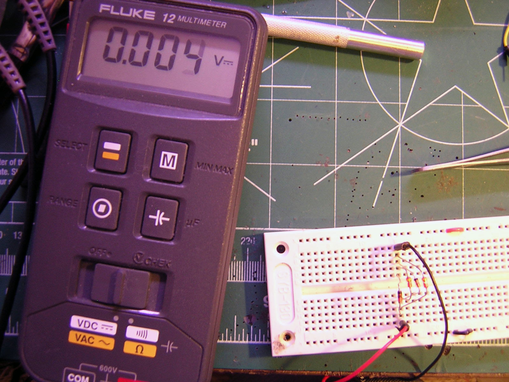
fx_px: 529
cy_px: 191
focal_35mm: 36
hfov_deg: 51.4
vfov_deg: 39.7
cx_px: 254
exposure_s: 1/3.6
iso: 159
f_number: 2.6
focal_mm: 4.7
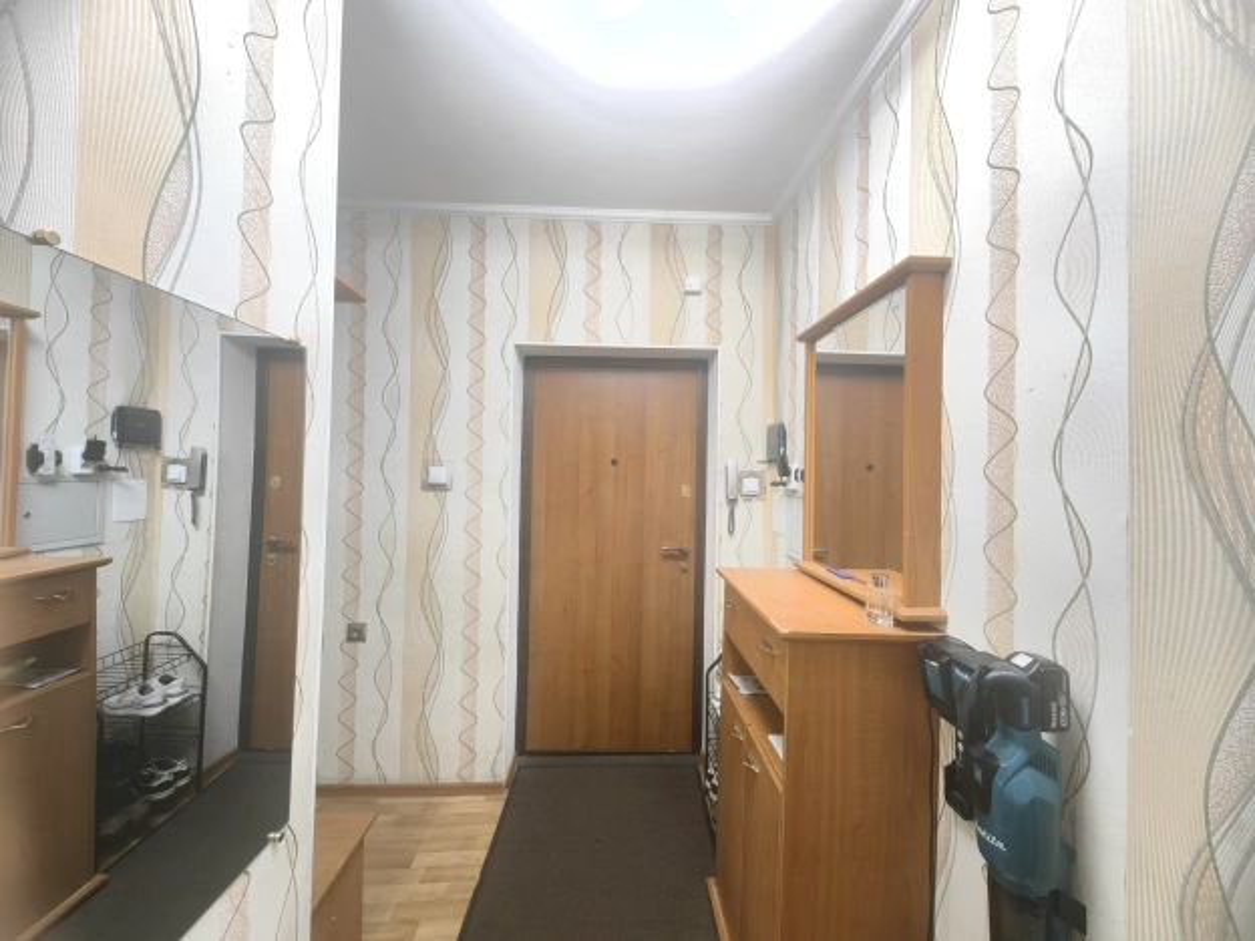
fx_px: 471
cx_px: 628
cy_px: 470
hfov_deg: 106.2
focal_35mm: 13
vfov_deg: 89.9
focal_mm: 1.76
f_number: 2.2
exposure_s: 1/50
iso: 160
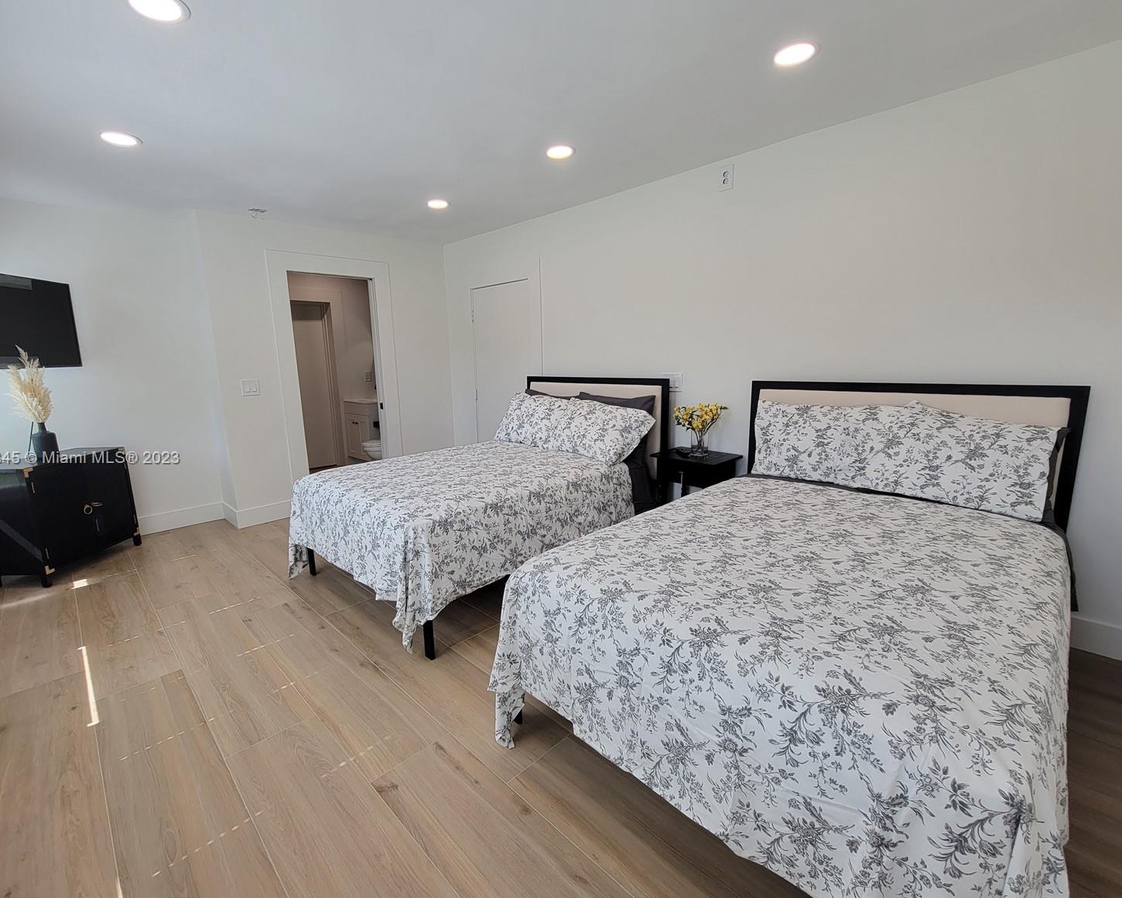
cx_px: 551
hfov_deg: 100.7
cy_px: 459
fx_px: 465
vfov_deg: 88.0
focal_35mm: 14
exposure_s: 1/120
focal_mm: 2.2
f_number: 2.2
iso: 50
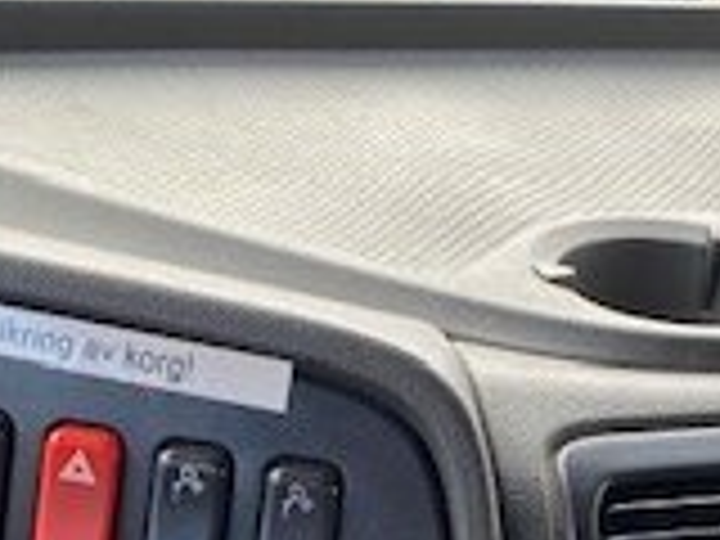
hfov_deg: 18.8
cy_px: 729
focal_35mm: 104
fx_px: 2163
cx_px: 526
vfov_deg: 13.6
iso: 64
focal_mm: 4.25
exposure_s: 1/122
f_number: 1.8
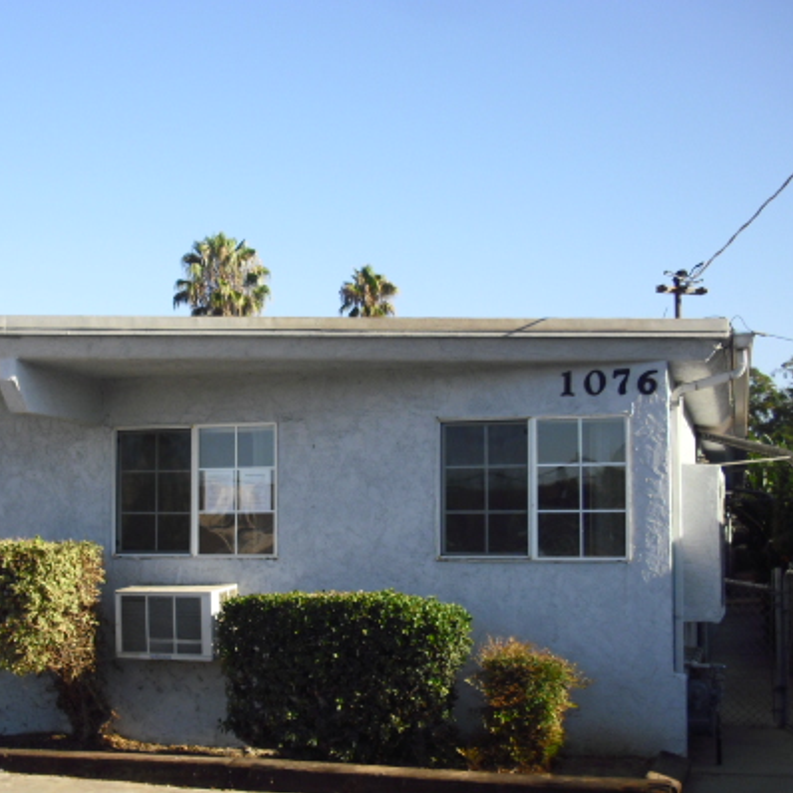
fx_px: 1400
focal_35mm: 54
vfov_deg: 31.6
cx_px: 319
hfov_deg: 31.5
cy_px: 458
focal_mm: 6.2
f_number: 8
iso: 100
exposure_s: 1/125
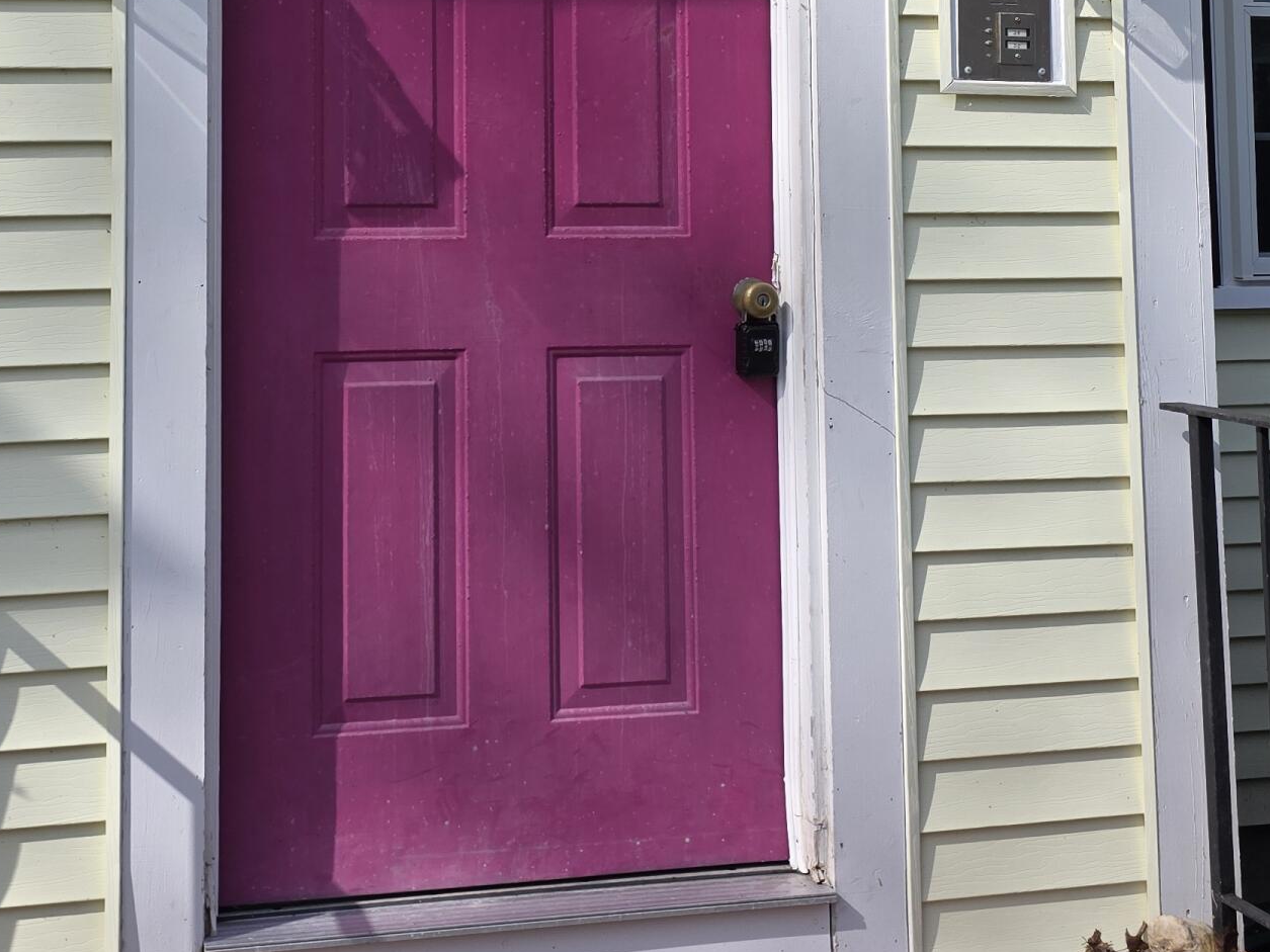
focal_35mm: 55
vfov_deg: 25.6
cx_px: 450
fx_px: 2018
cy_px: 72
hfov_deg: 34.7
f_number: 1.7
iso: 80
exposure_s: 1/4237
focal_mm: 6.3
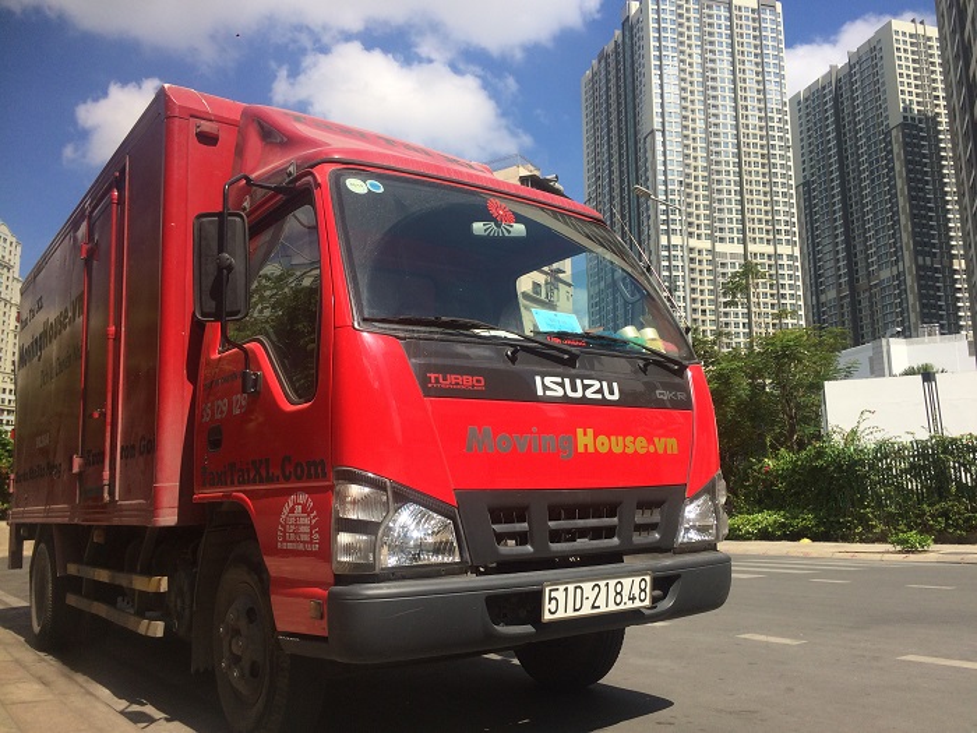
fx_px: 818
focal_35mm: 29
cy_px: 366
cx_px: 488
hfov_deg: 61.7
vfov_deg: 48.2
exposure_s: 1/2053
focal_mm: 4.15
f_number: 2.2
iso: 32
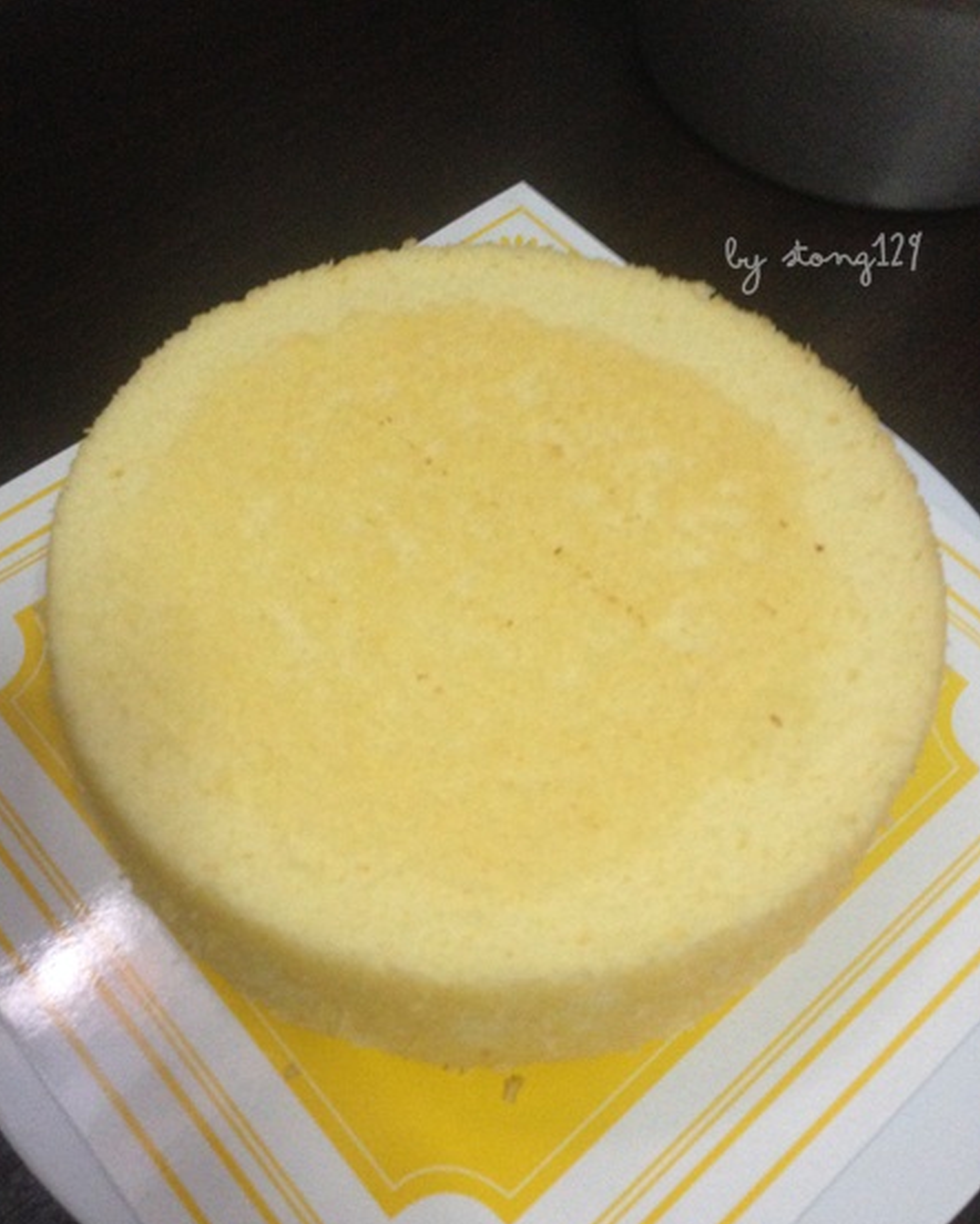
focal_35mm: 35
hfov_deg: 42.2
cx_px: 483
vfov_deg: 51.5
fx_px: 1268
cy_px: 663
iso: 320
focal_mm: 4.12
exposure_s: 1/20
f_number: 2.4
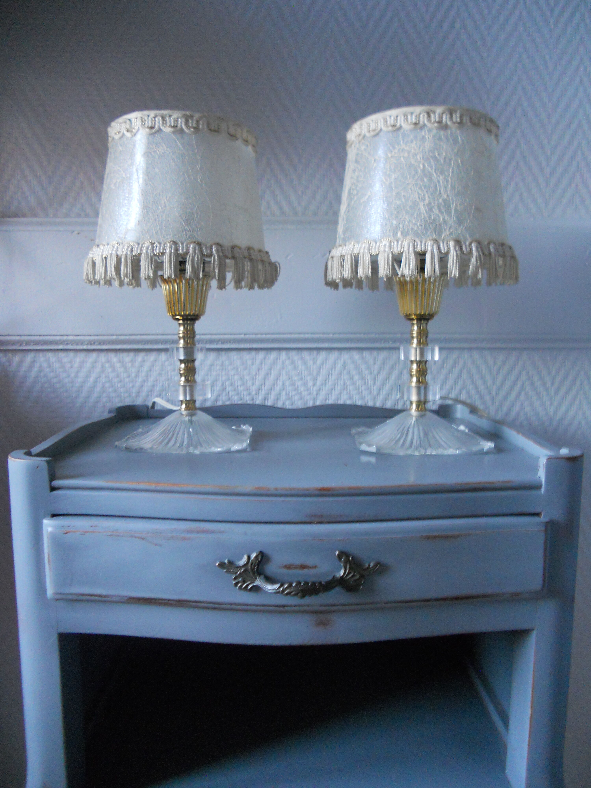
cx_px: 296
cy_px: 394
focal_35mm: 27
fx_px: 615
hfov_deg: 51.4
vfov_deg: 65.3
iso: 400
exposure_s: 1/15
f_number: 3.2
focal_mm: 4.9
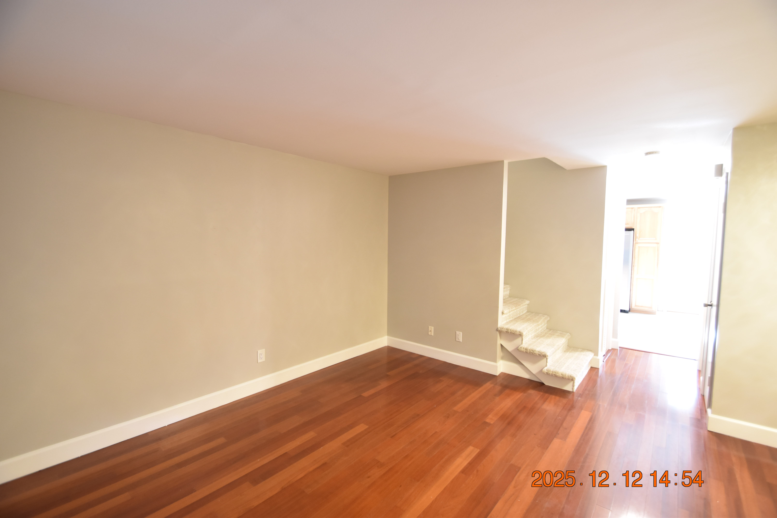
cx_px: 388
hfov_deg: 100.4
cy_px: 259
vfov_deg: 77.3
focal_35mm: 15
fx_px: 324
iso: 800
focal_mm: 10
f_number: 3.5
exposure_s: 1/8
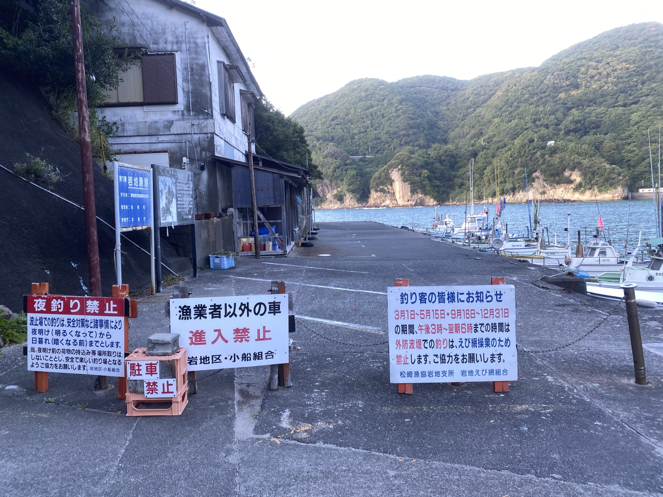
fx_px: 498
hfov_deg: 67.3
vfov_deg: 53.1
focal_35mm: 26
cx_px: 332
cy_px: 248
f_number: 1.8
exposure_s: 1/121
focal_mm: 4.25
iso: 40
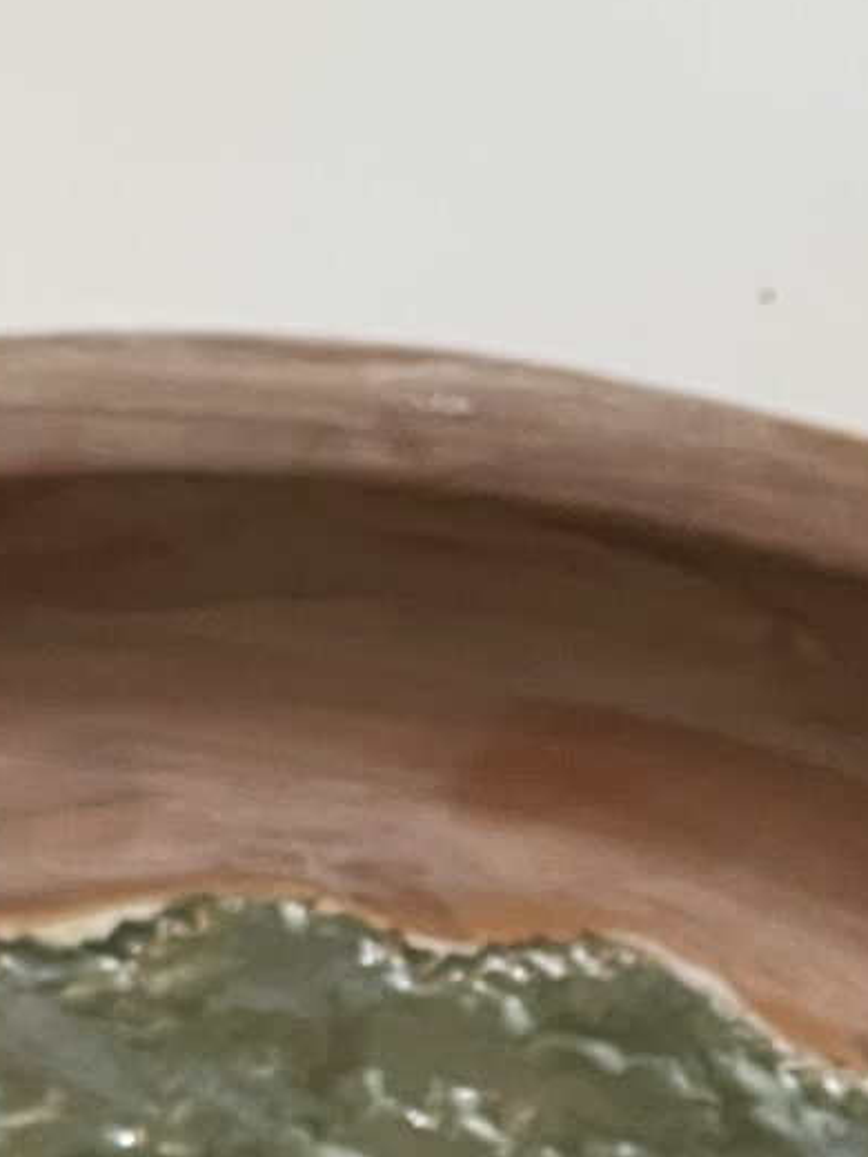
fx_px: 10532
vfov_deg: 6.2
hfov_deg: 4.7
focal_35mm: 315
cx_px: 114
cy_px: 2156
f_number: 2.2
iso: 400
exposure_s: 1/60
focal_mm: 7.5
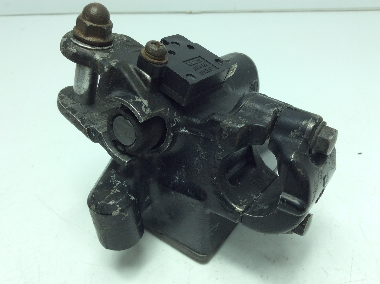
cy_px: 142
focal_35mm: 32
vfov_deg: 44.1
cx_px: 190
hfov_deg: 56.9
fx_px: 351
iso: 32
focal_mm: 3.3
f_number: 2.4
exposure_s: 1/249
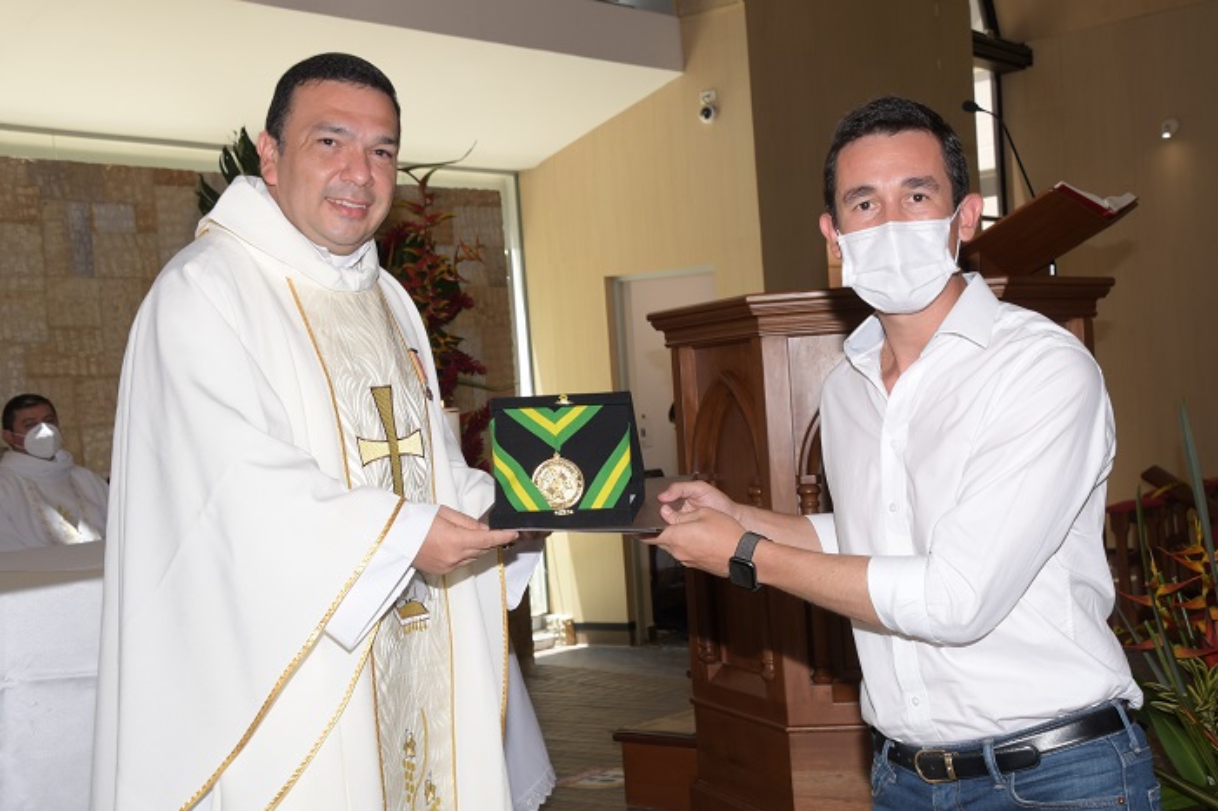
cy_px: 406
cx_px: 609
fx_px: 1758
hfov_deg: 38.2
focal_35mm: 52
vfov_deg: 26.0
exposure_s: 1/80
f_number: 11
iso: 400
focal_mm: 35
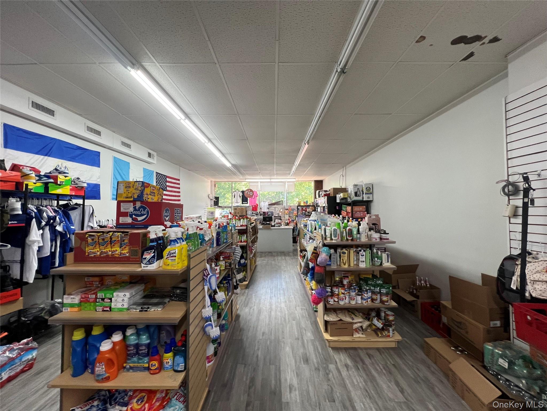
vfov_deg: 89.9
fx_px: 205
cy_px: 206
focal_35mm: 13
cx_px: 274
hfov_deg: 106.2
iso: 200
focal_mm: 1.57
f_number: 1.8
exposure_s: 1/120
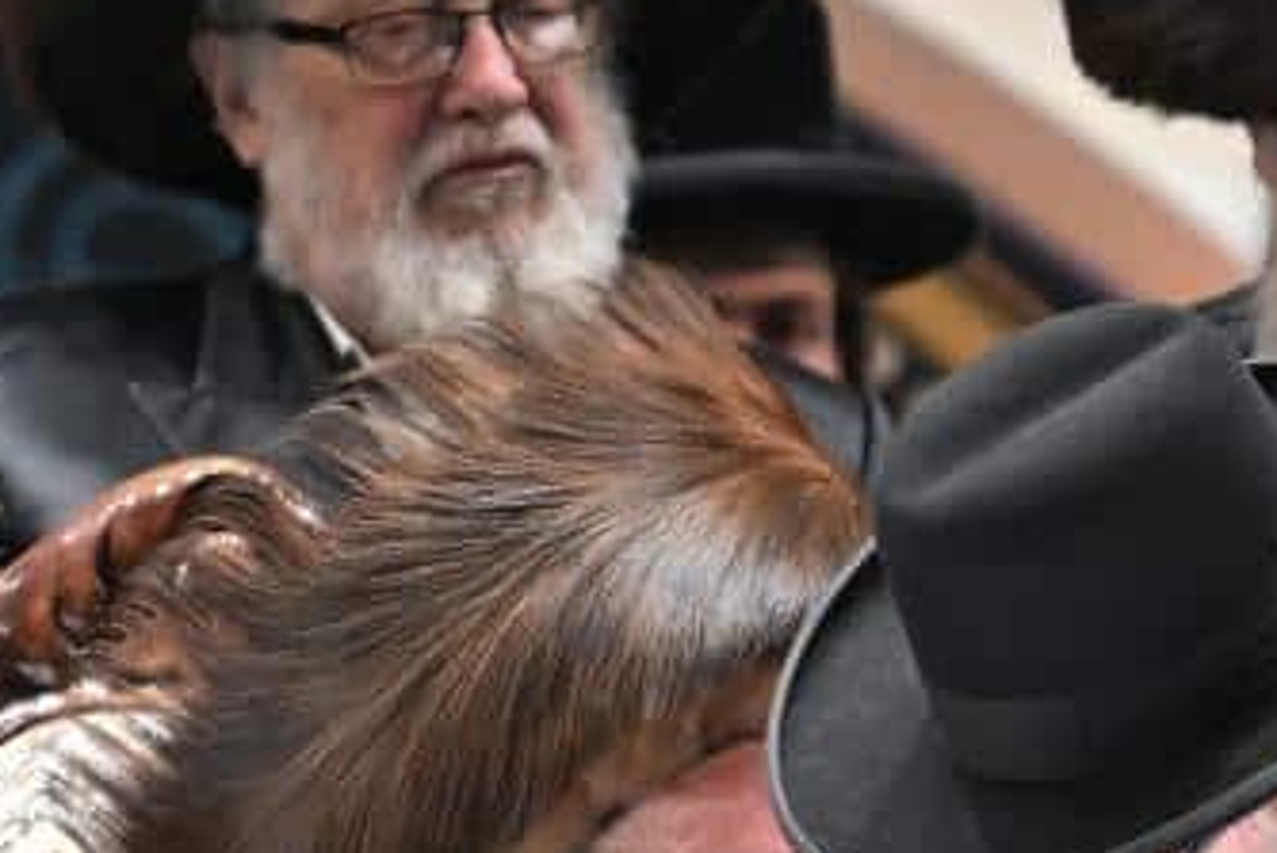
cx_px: 1013
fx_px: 32611
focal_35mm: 919
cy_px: 830
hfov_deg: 2.2
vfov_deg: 1.5
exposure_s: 1/250
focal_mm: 200
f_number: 2.8
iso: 250
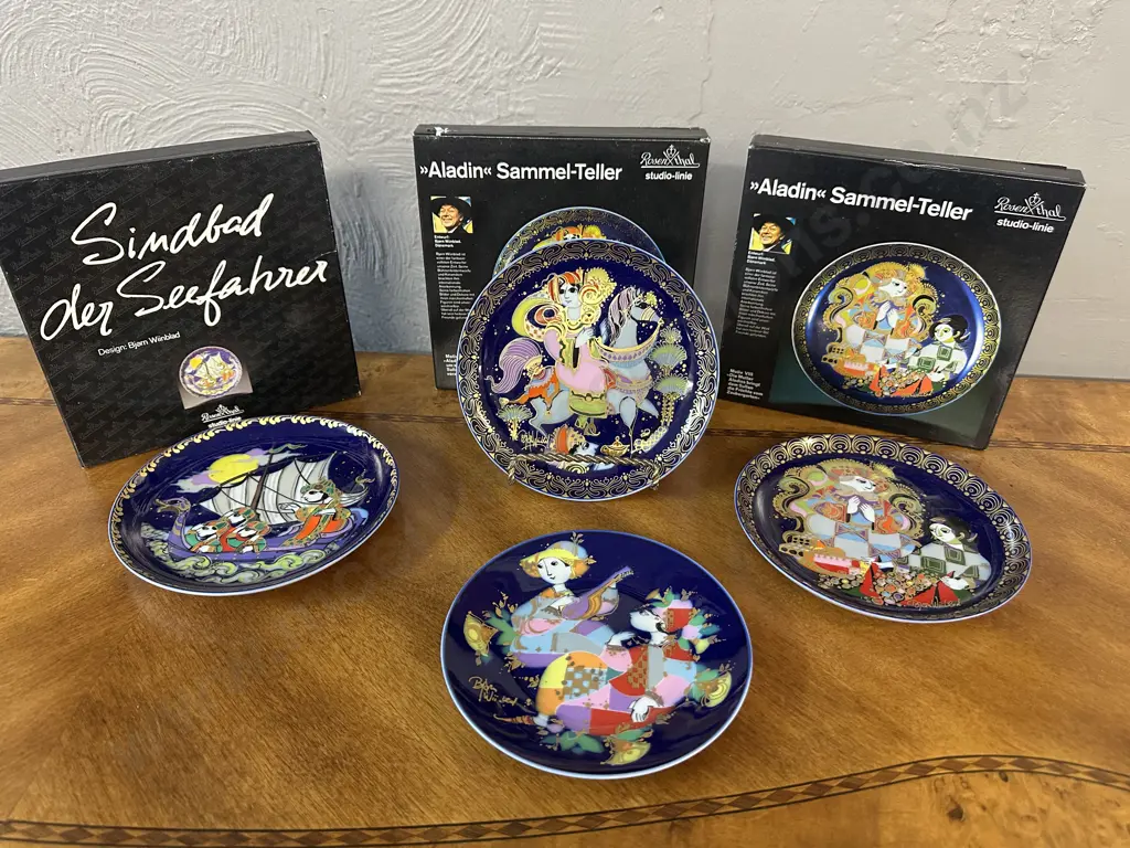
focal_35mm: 24
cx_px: 565
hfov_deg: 71.6
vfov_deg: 56.8
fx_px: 783
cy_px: 424
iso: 400
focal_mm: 6.86
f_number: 1.78
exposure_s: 1/50
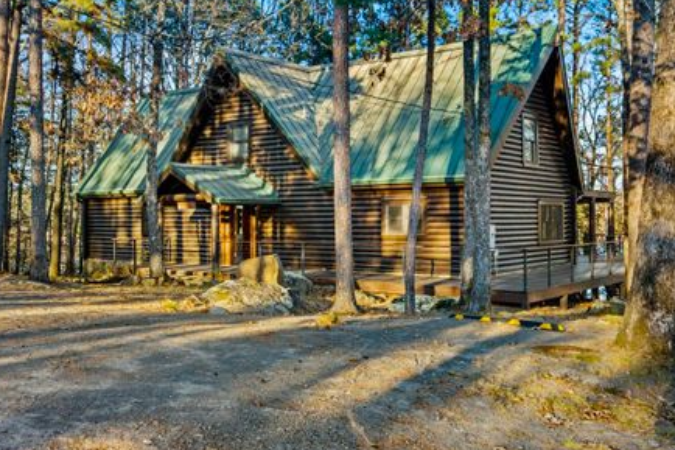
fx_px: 712
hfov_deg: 50.7
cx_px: 347
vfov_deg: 35.0
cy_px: 219
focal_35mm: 38
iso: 200
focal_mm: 21.9
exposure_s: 1/5
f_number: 10
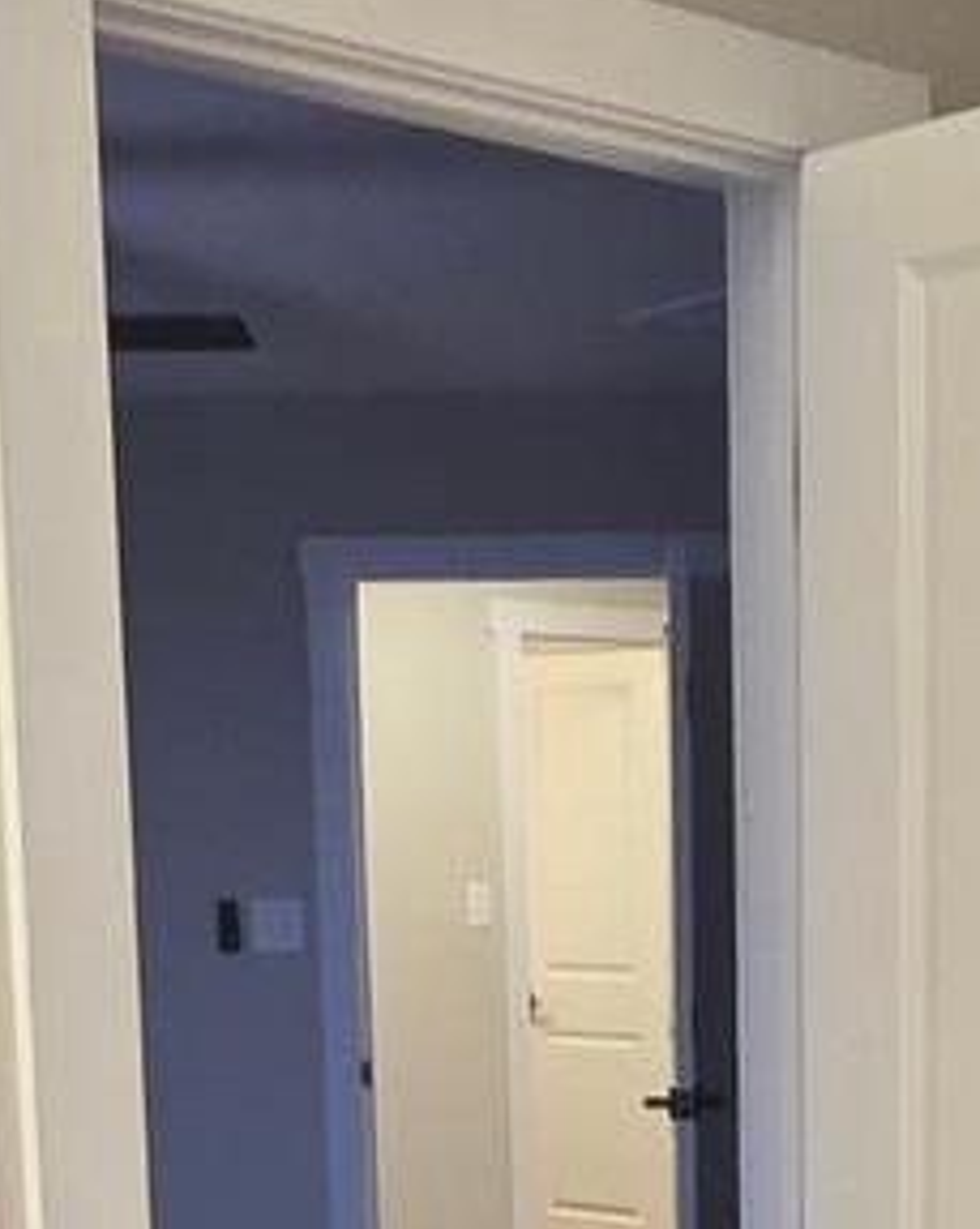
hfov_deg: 28.6
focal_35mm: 51
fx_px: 1852
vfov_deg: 32.5
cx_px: 856
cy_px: 1336
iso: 64
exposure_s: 1/60
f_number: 2.2
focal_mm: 2.2
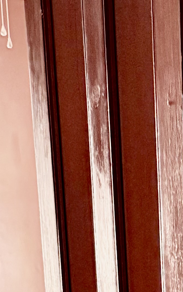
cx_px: 386
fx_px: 1101
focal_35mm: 138
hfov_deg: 8.9
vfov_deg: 12.7
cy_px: 636
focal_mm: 6.76
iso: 800
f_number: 1.78
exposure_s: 1/46
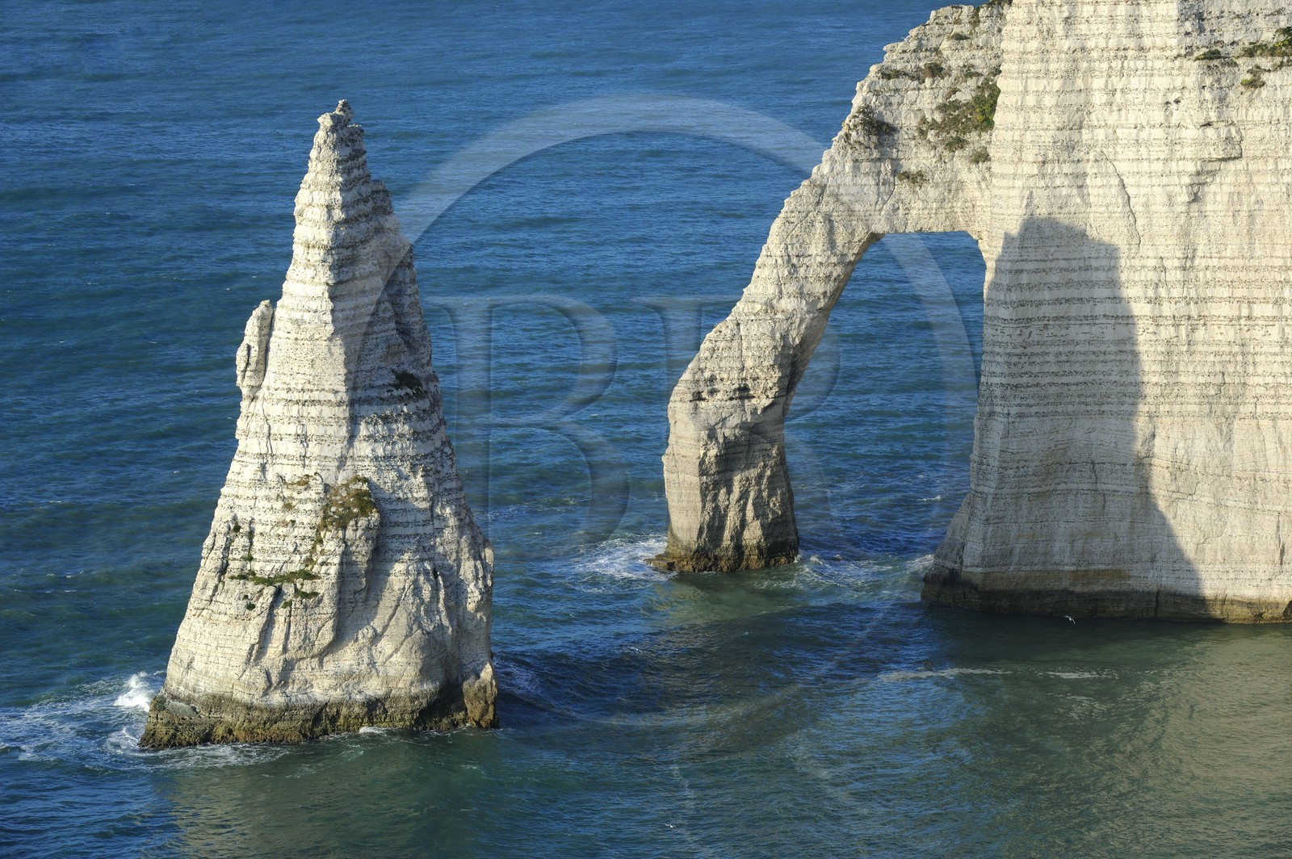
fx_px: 4841
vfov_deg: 10.1
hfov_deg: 15.2
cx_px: 646
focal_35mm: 135
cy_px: 430
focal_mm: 135
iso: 200
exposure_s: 1/250
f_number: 9
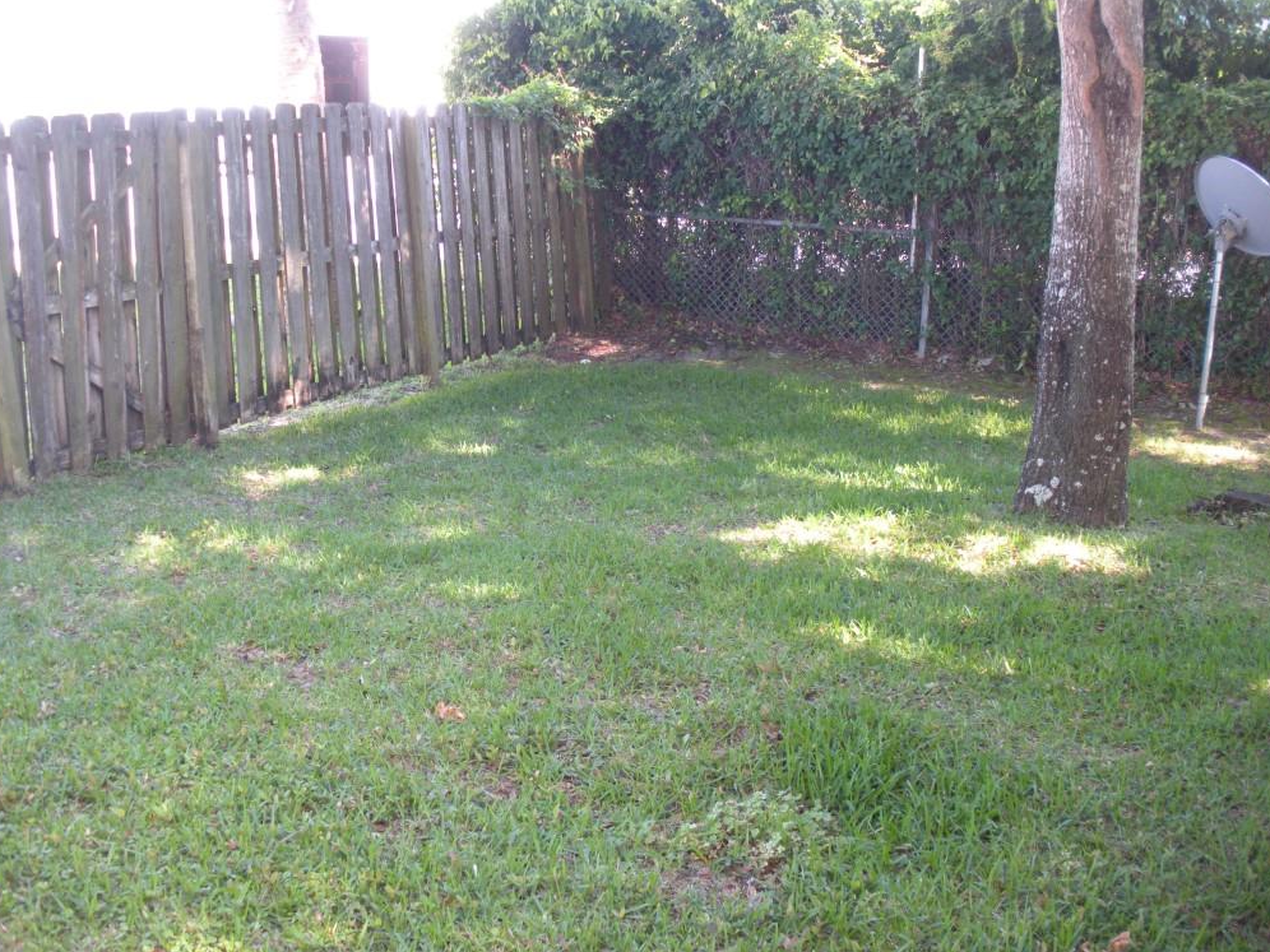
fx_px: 1357
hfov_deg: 50.1
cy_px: 484
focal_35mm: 37
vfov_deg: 38.7
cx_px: 635
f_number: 3.5
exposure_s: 1/53.4
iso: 259
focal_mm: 6.3
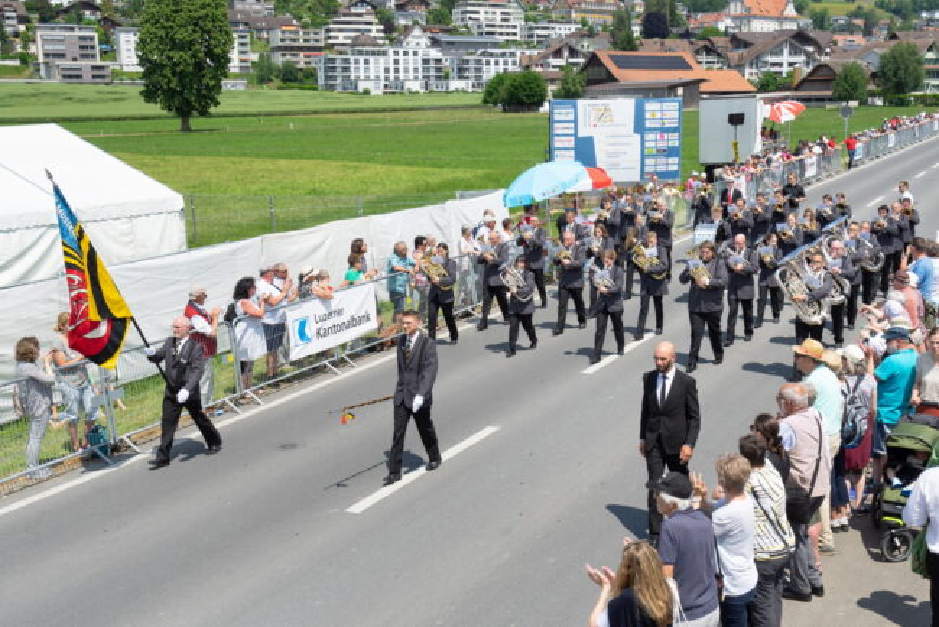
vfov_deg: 37.9
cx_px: 470
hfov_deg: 54.4
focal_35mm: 35
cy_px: 314
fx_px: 913
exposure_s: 1/200
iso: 100
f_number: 10
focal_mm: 35
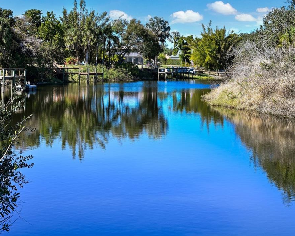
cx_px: 84
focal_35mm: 61
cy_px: 74
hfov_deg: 30.6
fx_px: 533
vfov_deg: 24.8
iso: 110
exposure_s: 1/250
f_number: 5.6
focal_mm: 36
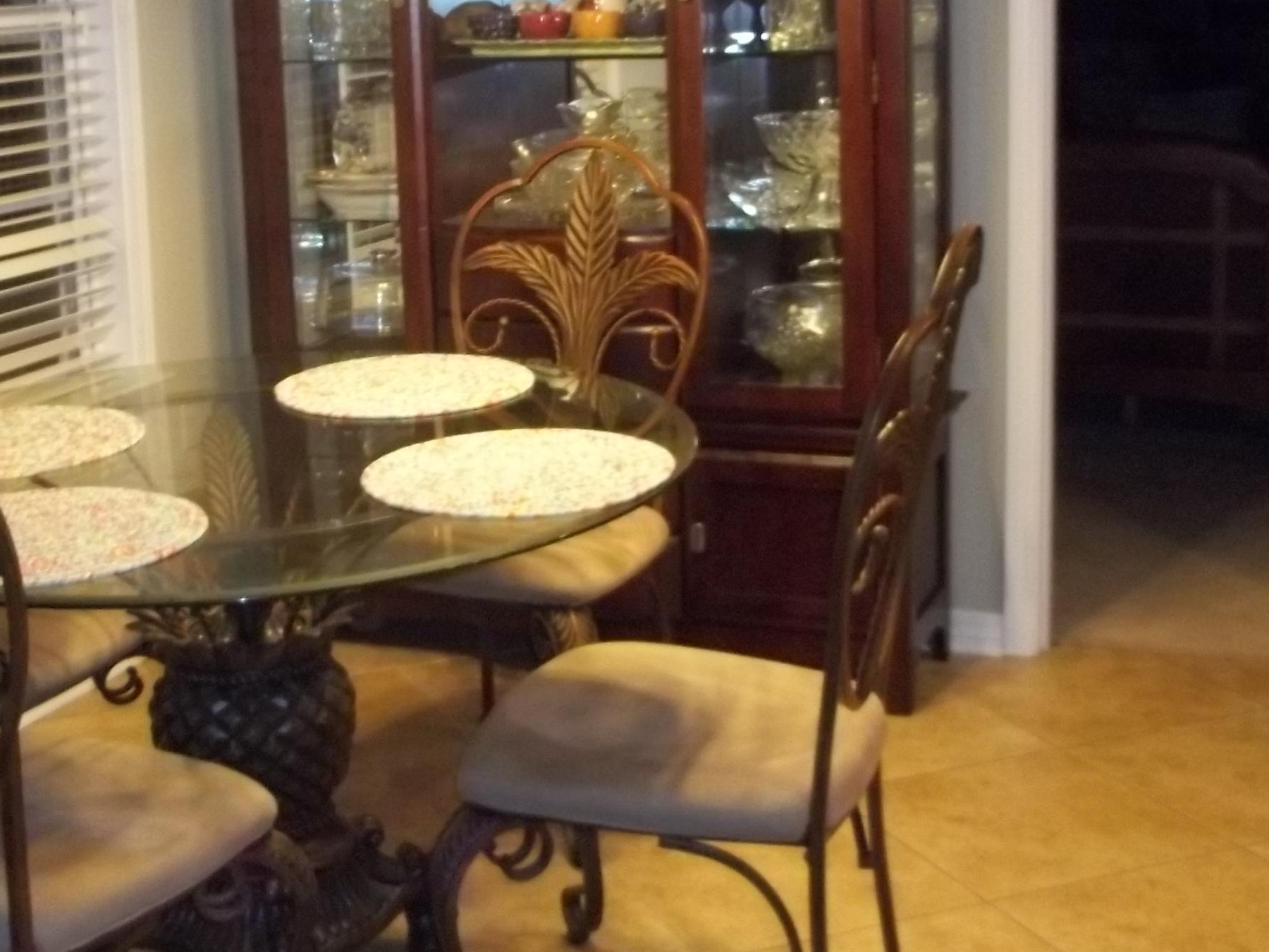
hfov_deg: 34.6
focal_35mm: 55
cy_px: 294
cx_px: 406
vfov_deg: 26.4
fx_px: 2016
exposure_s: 1/30
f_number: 3.3
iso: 320
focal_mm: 5.9
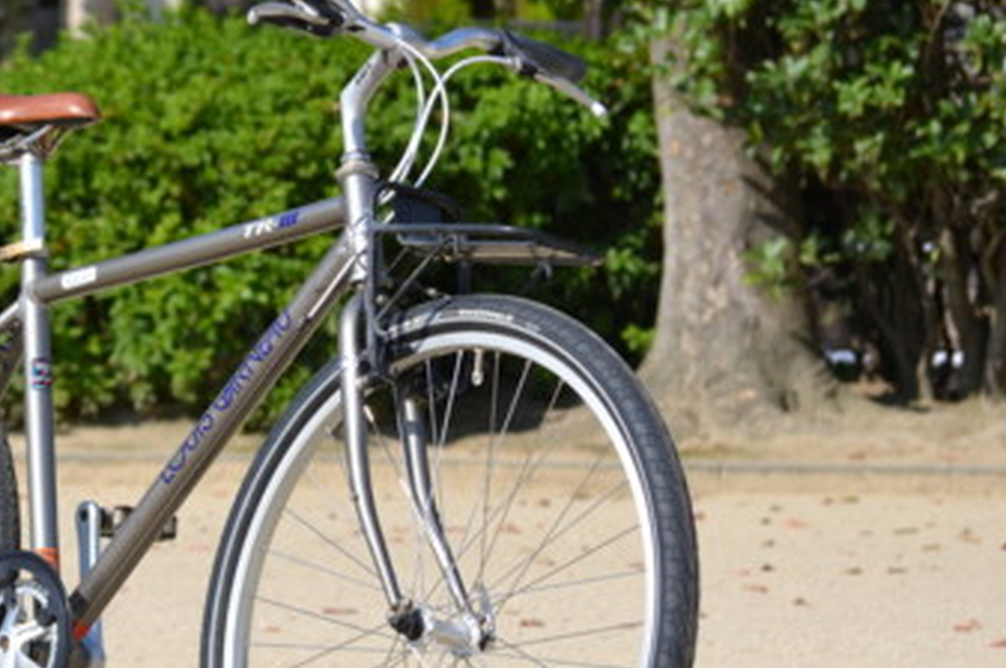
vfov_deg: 5.6
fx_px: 6868
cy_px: 435
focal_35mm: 246
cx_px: 140
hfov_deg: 8.4
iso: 100
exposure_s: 1/250
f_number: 8
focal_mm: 92
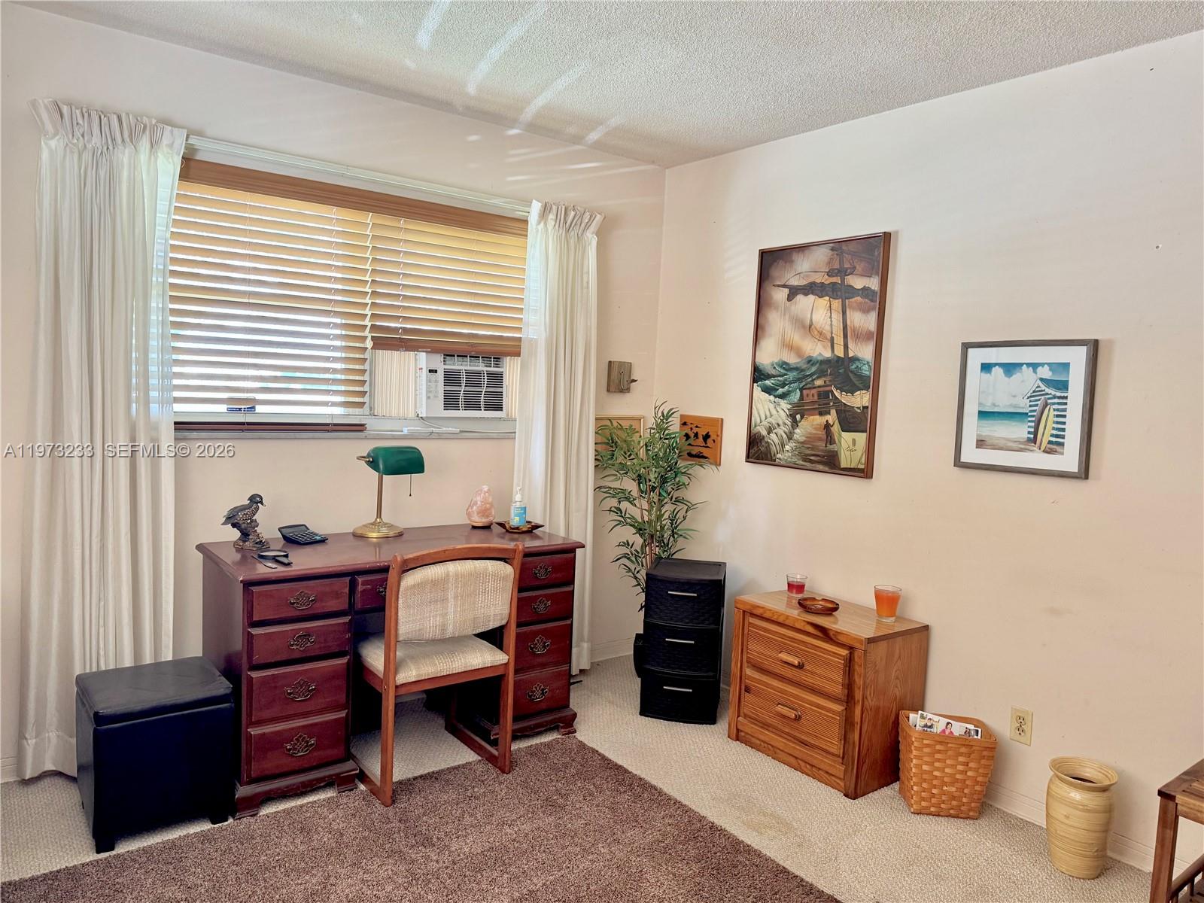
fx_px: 835
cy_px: 452
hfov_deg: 71.6
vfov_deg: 56.8
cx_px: 602
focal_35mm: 24
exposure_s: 1/40
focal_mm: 6.76
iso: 160
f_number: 1.78
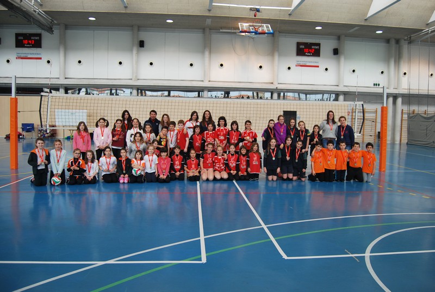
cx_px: 218
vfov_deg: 48.1
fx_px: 327
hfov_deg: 67.3
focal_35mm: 27
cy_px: 146
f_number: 4
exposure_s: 1/60
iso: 200
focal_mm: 18
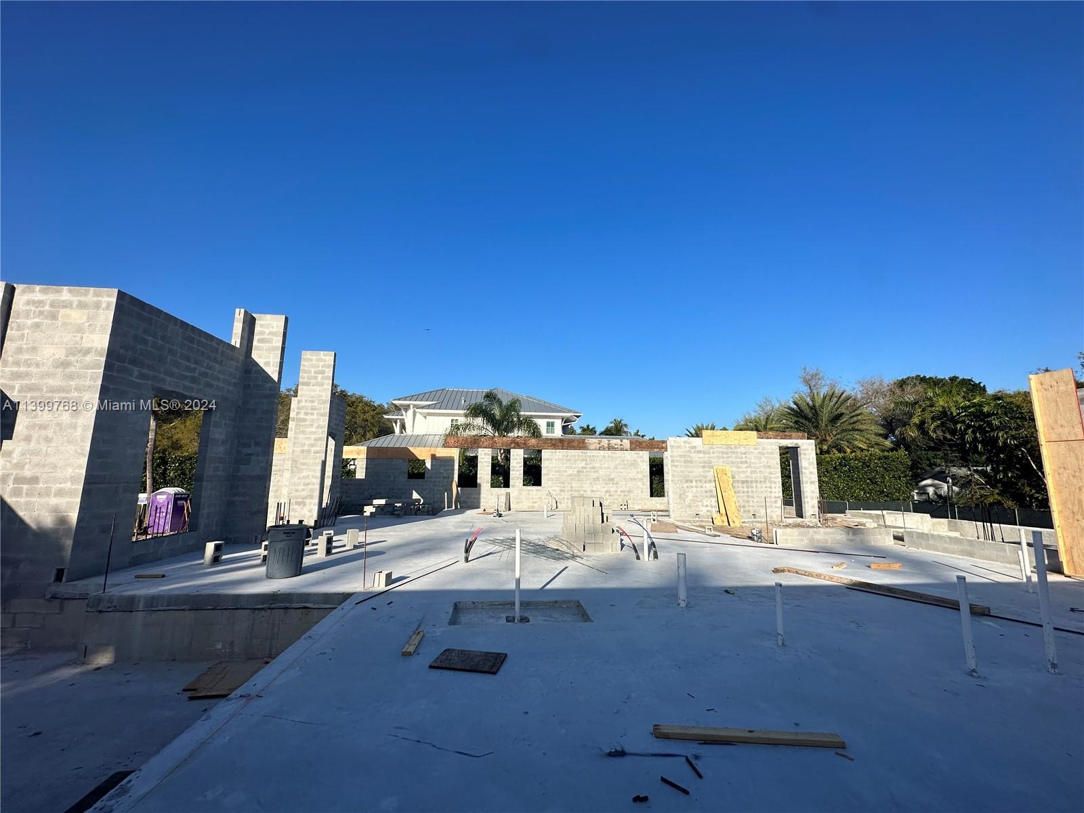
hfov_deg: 102.1
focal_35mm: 14
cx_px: 542
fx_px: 438
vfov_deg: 85.7
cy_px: 406
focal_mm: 2.22
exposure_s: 1/3300
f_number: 2.2
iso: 50
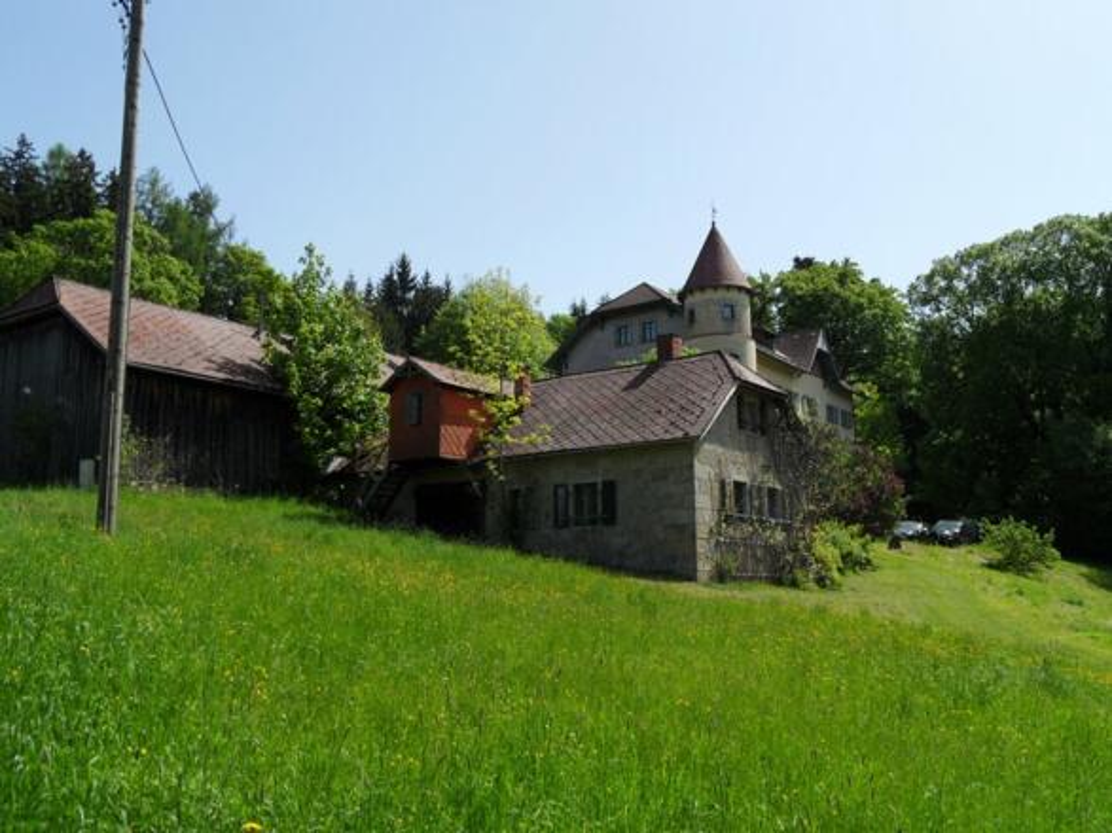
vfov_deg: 44.1
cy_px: 416
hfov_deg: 56.8
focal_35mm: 32
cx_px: 556
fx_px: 1028
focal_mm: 5.3
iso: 80
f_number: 3.4
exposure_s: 1/750
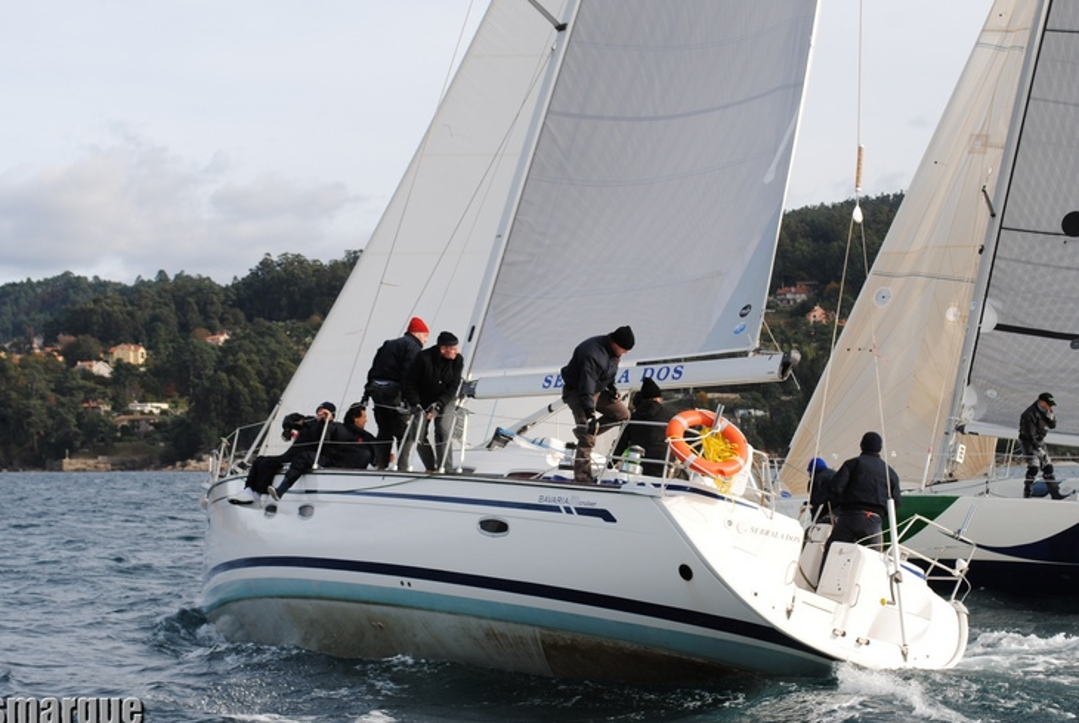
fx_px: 2431
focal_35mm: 81
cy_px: 322
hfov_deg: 25.0
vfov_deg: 16.9
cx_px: 531
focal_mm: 44
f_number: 8
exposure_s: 1/250
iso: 100
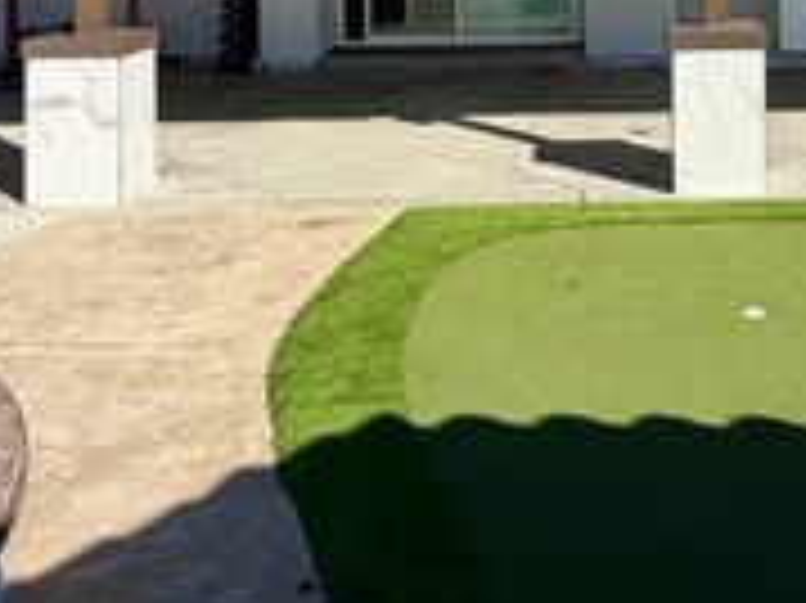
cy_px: -130
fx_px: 1163
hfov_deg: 37.1
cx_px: 621
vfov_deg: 25.8
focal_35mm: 50
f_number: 2.2
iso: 20
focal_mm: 2.22
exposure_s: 1/1087
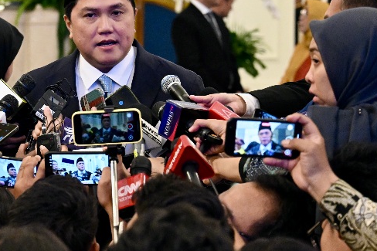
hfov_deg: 16.7
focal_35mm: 122
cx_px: 83
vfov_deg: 11.2
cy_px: 123
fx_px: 1277
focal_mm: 70
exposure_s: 1/200
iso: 4000
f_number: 4
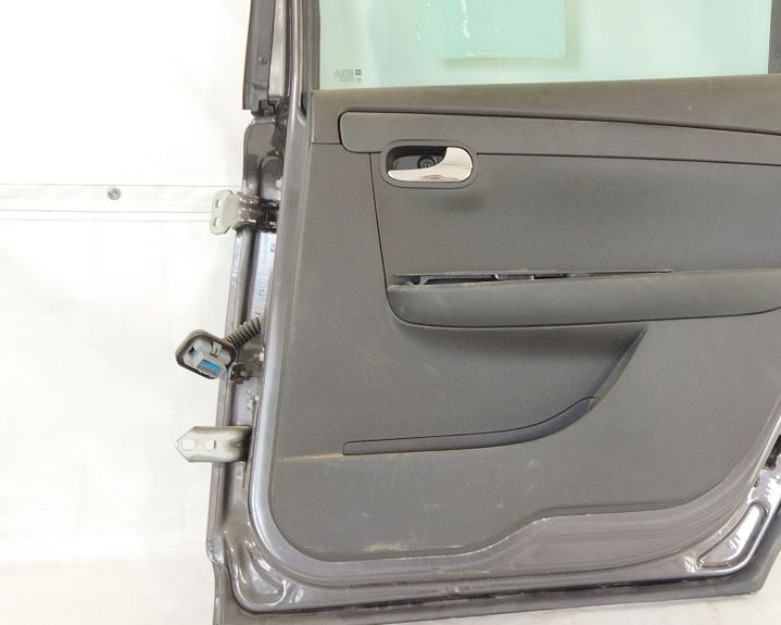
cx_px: 583
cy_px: 191
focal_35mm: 44
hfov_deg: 40.8
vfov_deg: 33.7
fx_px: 1017
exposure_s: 1/33
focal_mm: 4.71
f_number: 1.79
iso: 169
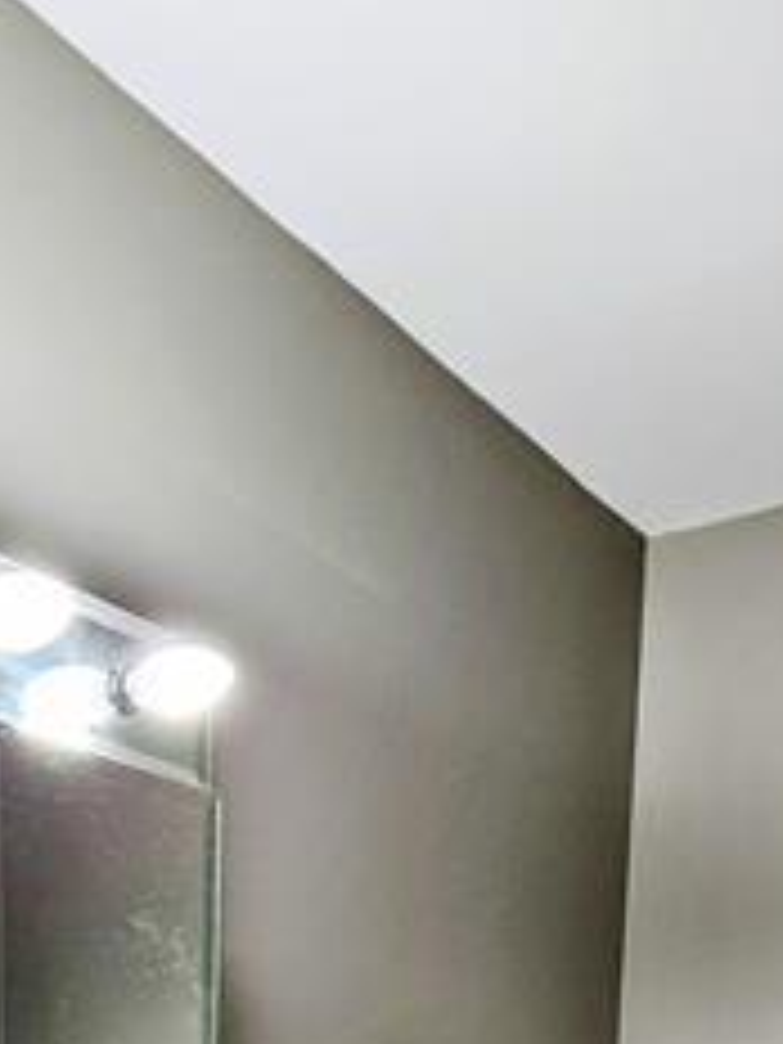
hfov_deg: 33.4
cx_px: 486
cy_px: 1431
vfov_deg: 31.2
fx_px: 1297
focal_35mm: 43
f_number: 2.2
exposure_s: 1/60
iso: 50
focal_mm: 2.2
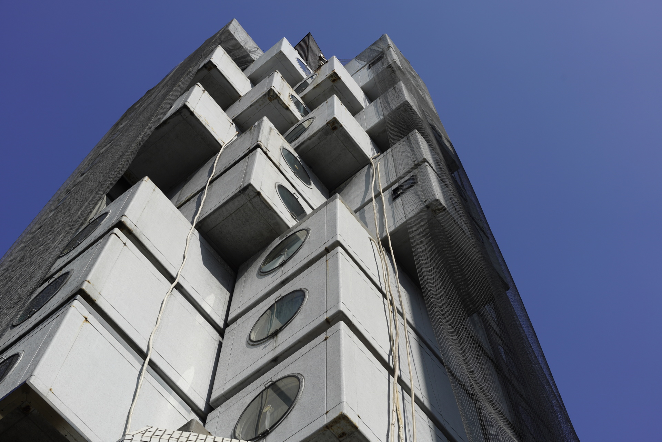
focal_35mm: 50
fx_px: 919
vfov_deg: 27.0
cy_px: 221
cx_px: 331
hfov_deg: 39.6
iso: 100
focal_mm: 50
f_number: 8
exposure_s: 1/500
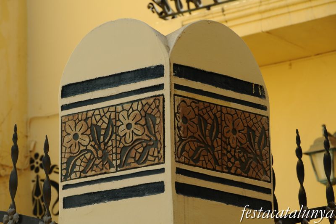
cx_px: 168
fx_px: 1400
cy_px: 112
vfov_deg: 9.1
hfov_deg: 13.7
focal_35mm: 150
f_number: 7.1
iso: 200
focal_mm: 100
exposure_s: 1/200
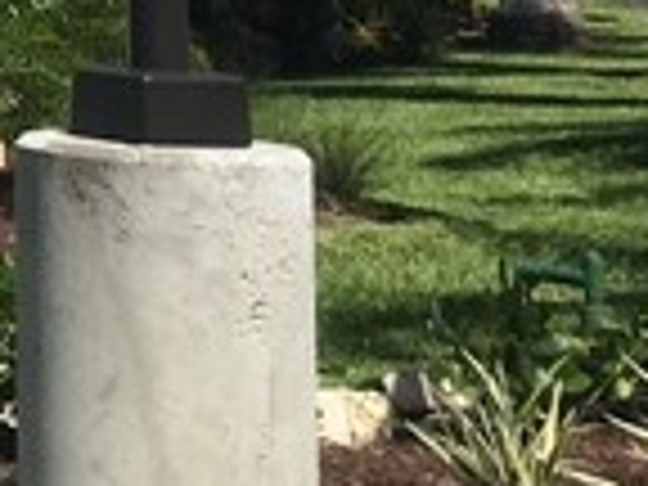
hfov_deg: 8.5
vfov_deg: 6.9
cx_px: -1107
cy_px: -621
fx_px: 3856
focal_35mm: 206
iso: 25
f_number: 2.2
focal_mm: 4.15
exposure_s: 1/1748
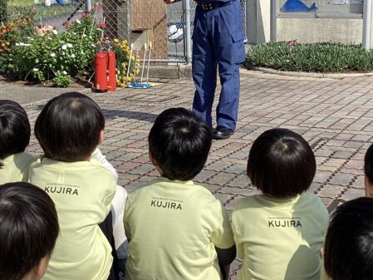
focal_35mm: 53
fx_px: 571
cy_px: 113
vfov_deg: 27.5
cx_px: 267
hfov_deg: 35.6
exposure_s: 1/1773
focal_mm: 3.3
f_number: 2.4
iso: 25
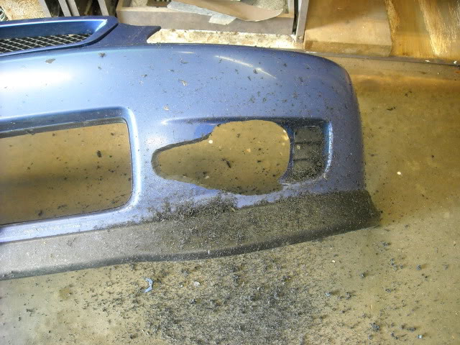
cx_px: 230
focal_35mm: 35
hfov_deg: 52.6
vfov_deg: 40.7
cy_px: 172
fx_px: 465
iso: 518
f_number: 2.8
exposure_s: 1/8
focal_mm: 5.7
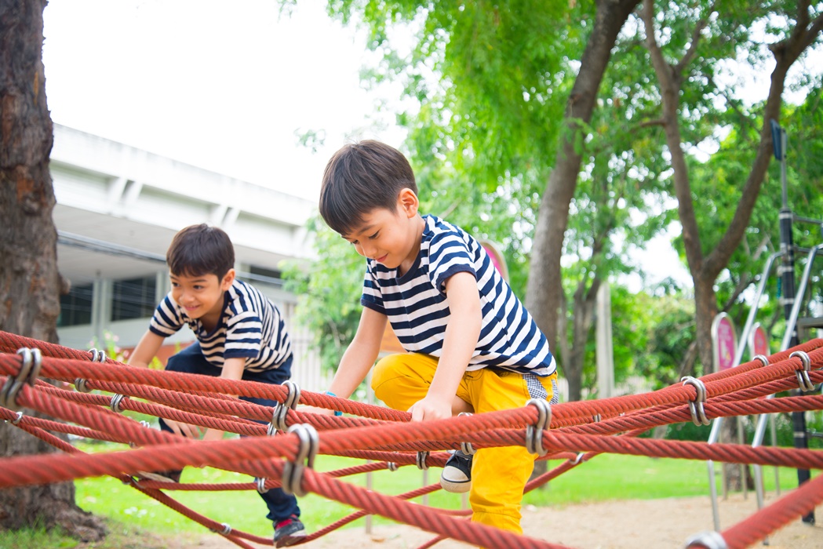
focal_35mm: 45
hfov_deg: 43.6
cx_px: 412
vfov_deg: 29.9
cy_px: 274
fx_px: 1029
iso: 200
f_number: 4.2
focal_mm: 45
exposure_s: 1/160
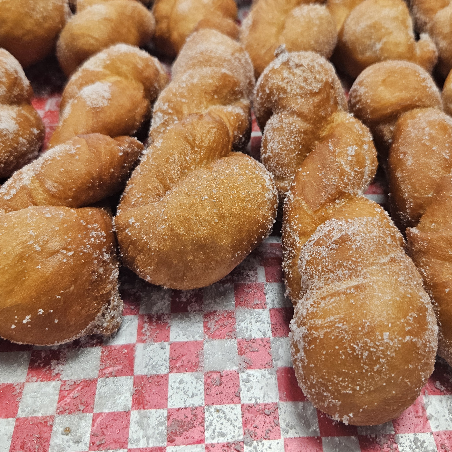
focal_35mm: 35
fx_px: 517
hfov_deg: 47.2
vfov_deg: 47.1
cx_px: 243
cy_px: 195
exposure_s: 1/120
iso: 200
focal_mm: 5.4
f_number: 1.8
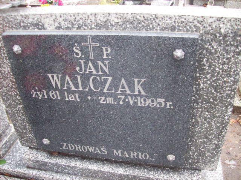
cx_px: 120
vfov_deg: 39.7
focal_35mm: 36
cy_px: 90
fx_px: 251
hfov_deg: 51.4
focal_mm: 6
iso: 200
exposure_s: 1/64
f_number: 2.7
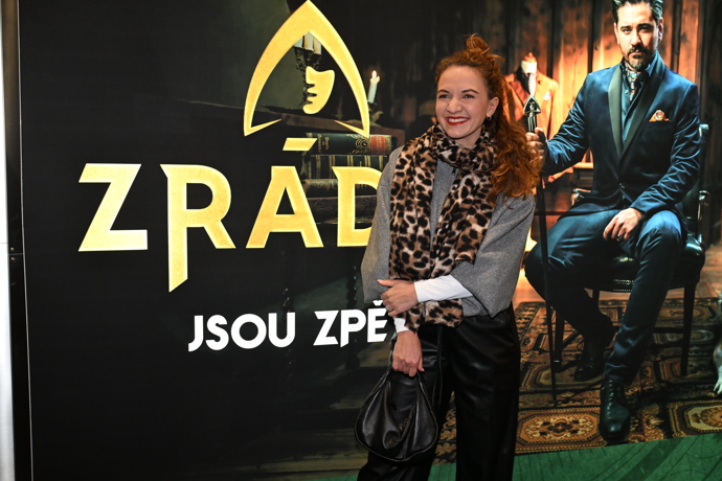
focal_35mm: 39
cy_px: 240
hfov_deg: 49.6
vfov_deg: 34.2
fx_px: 782
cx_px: 361
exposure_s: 1/125
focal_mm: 39
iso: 2500
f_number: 4.5
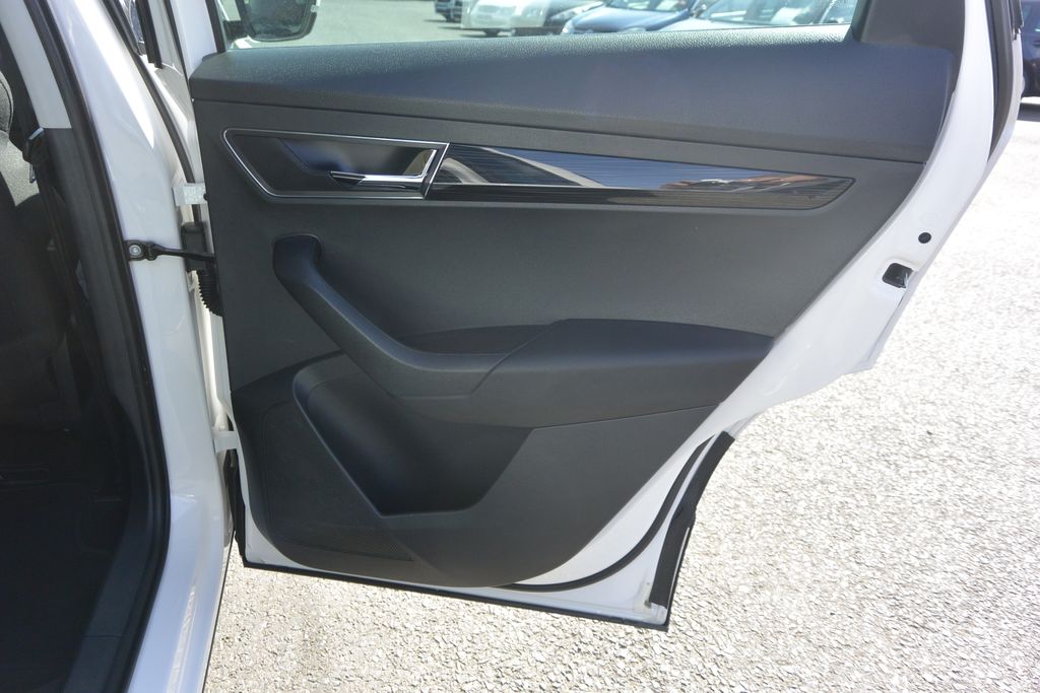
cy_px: 346
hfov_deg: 67.4
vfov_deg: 47.9
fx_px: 780
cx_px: 520
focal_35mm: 27
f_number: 3.5
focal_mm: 10
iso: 160
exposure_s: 1/400
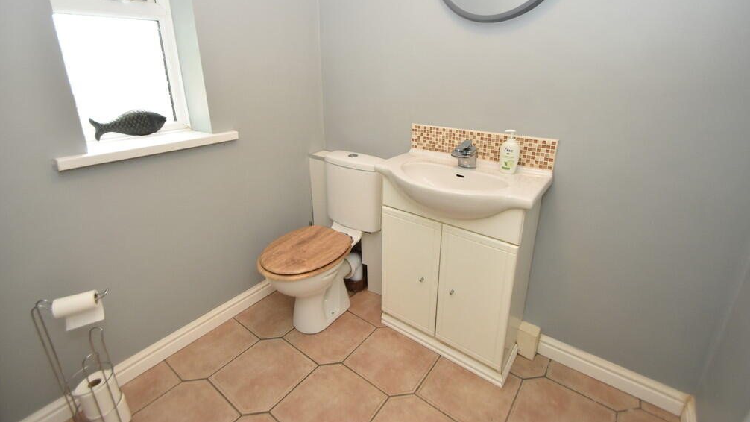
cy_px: 168
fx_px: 318
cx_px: 380
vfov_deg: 66.4
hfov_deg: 99.4
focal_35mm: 16
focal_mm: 10
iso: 900
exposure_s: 1/60
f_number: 3.5
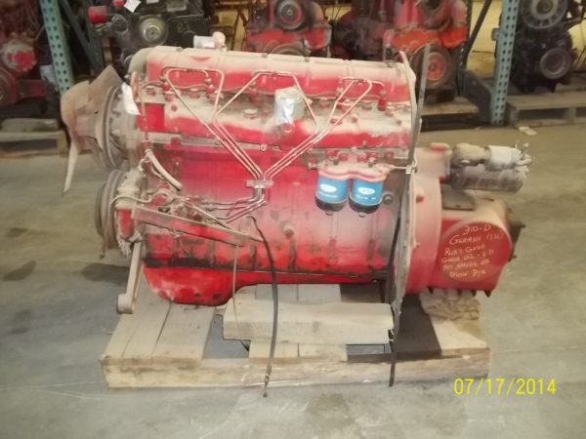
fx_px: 542
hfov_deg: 56.8
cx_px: 293
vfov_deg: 44.2
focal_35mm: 32
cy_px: 220
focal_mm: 5.7
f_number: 2.9
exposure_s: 1/30
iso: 250
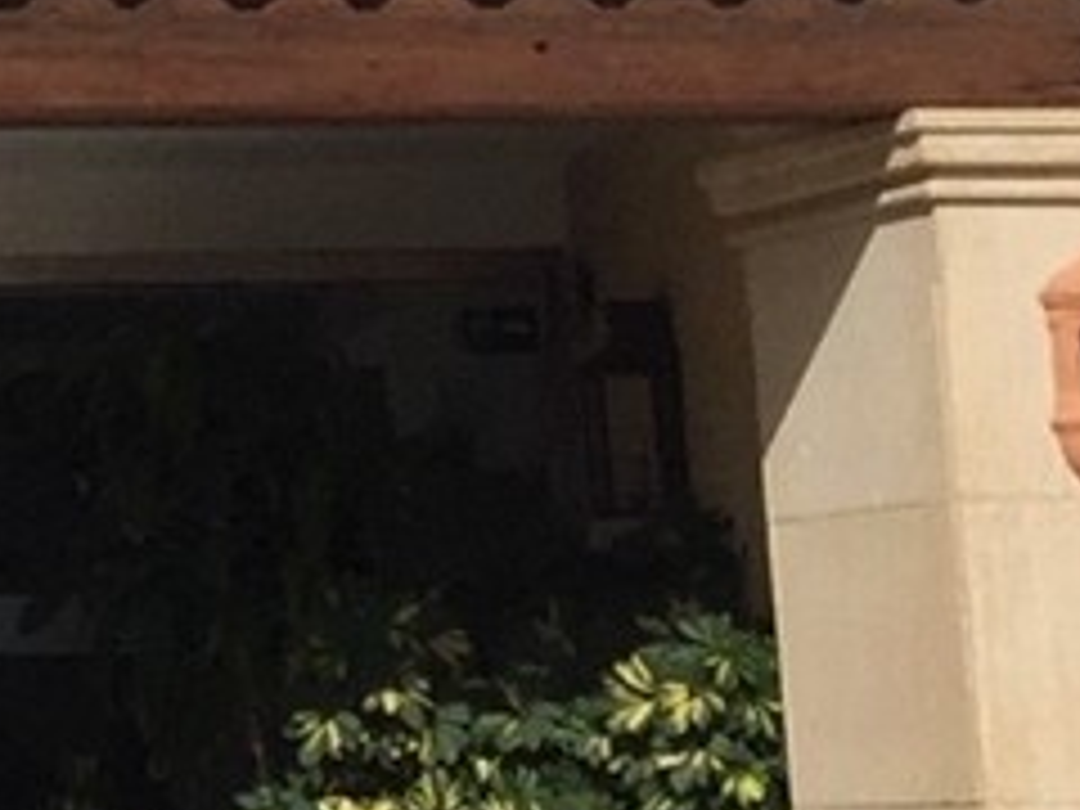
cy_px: -234
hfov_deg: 8.8
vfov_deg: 7.6
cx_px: -1944
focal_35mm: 193
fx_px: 6021
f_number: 2.2
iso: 32
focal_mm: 4.15
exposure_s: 1/5650
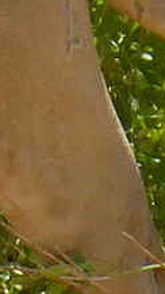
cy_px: 633
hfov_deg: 0.4
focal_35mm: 3071
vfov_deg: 0.7
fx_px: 23896
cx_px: -596
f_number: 5.9
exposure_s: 1/250
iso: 100
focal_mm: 51.5
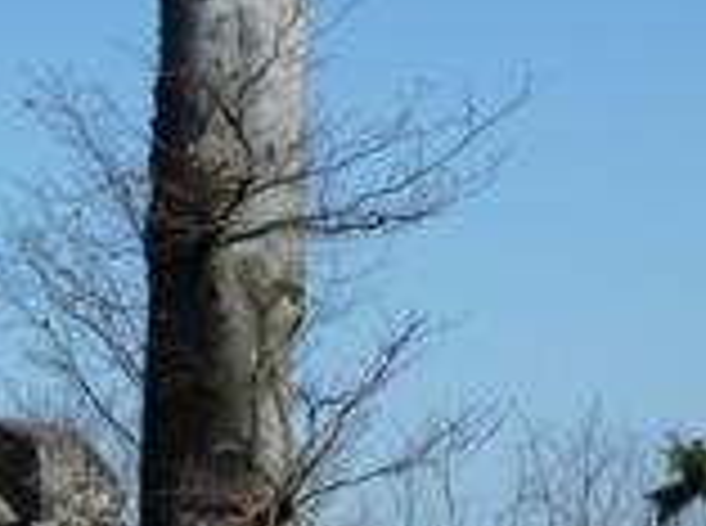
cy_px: 436
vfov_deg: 8.9
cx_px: -411
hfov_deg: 11.4
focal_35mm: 165
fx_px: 3358
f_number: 5
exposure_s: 1/400
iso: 80
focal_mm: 7.3
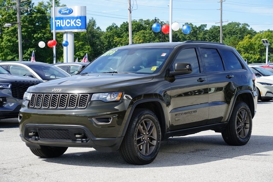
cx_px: 136
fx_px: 622
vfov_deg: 16.7
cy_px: 91
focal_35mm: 82
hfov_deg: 24.8
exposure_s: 1/125
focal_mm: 82
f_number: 9
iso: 100
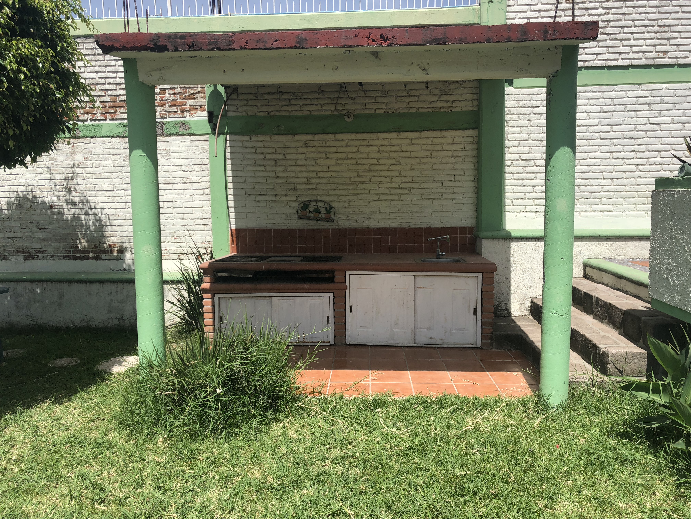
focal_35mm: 28
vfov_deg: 49.7
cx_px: 346
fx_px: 559
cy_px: 260
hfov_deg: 63.4
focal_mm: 4
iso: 20
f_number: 1.8
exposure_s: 1/1919
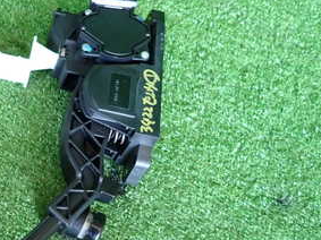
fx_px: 491
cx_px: 7
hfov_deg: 33.4
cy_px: 179
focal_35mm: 53
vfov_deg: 27.1
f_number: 2
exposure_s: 1/40
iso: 200
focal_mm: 4.5
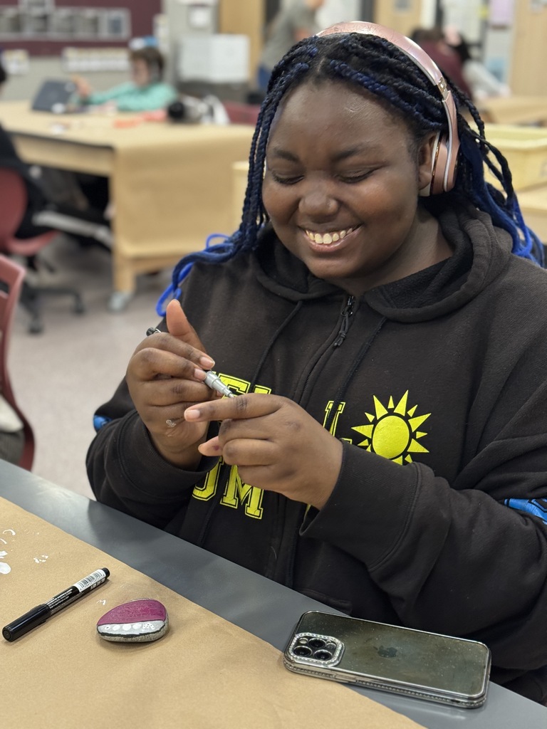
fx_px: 1011
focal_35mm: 48
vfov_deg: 39.7
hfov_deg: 30.3
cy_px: 364
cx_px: 274
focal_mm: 6.76
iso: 400
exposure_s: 1/40
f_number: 1.78
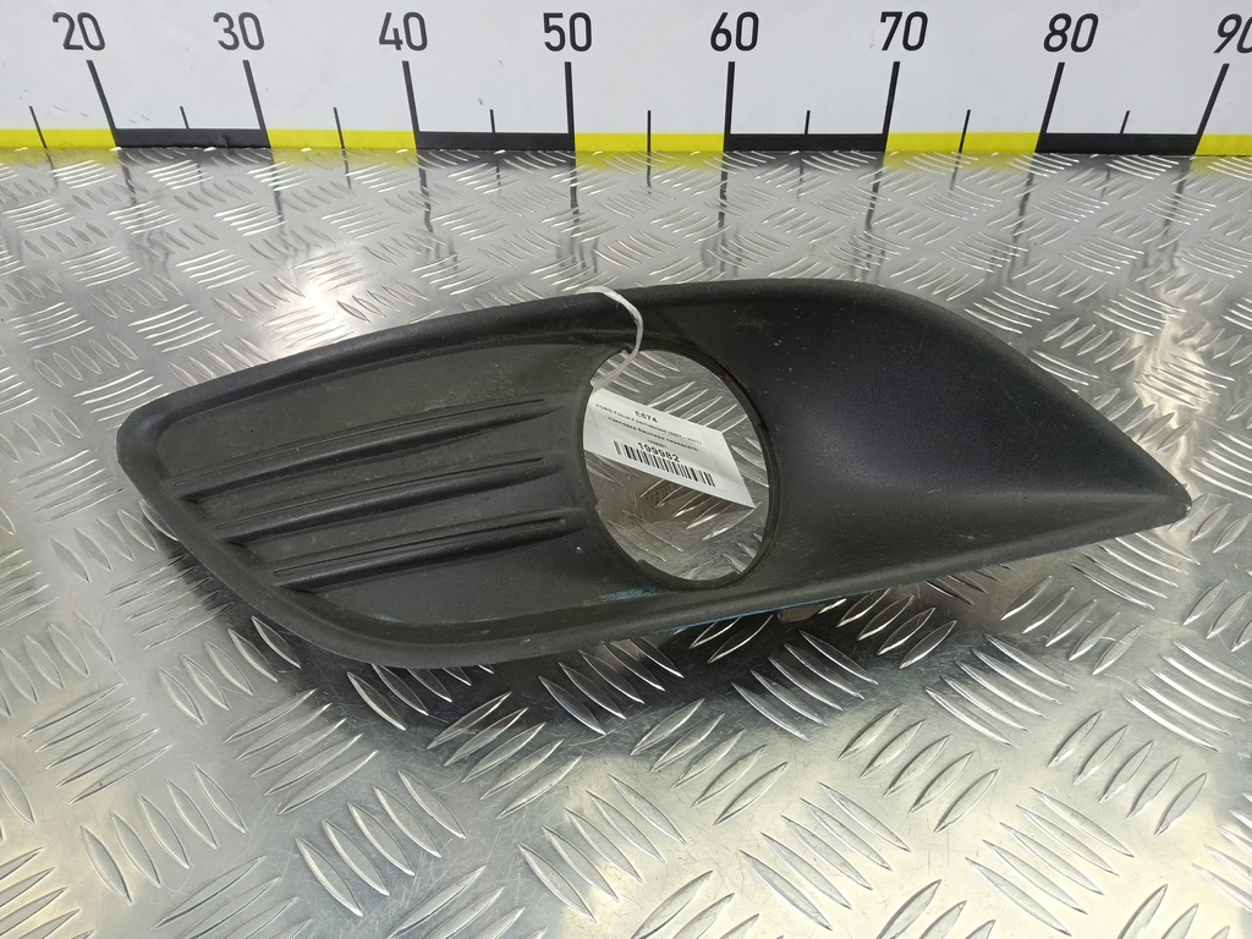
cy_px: 470
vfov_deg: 58.9
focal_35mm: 23
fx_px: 832
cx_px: 626
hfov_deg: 73.9
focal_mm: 4.11
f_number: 1.6
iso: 143
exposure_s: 1/50
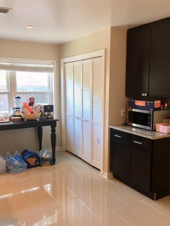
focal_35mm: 33
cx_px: 83
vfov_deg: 55.3
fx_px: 216
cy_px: 119
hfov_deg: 43.0
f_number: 2.2
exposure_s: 1/15
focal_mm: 4.15
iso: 25
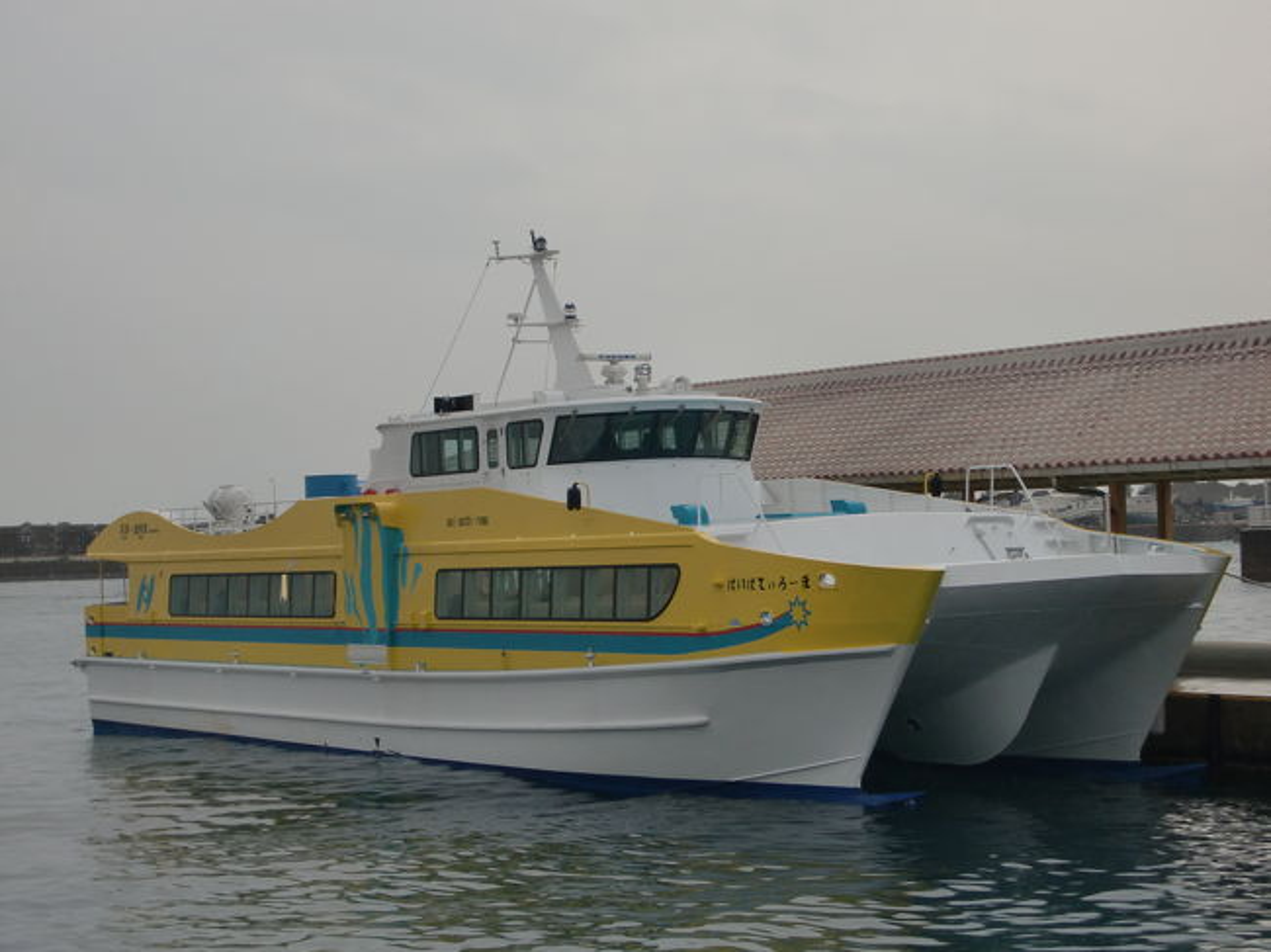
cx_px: 636
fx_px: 2900
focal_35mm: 79
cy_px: 476
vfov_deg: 18.7
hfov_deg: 24.7
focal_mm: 13.9
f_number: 4.6
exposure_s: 1/80
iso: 100
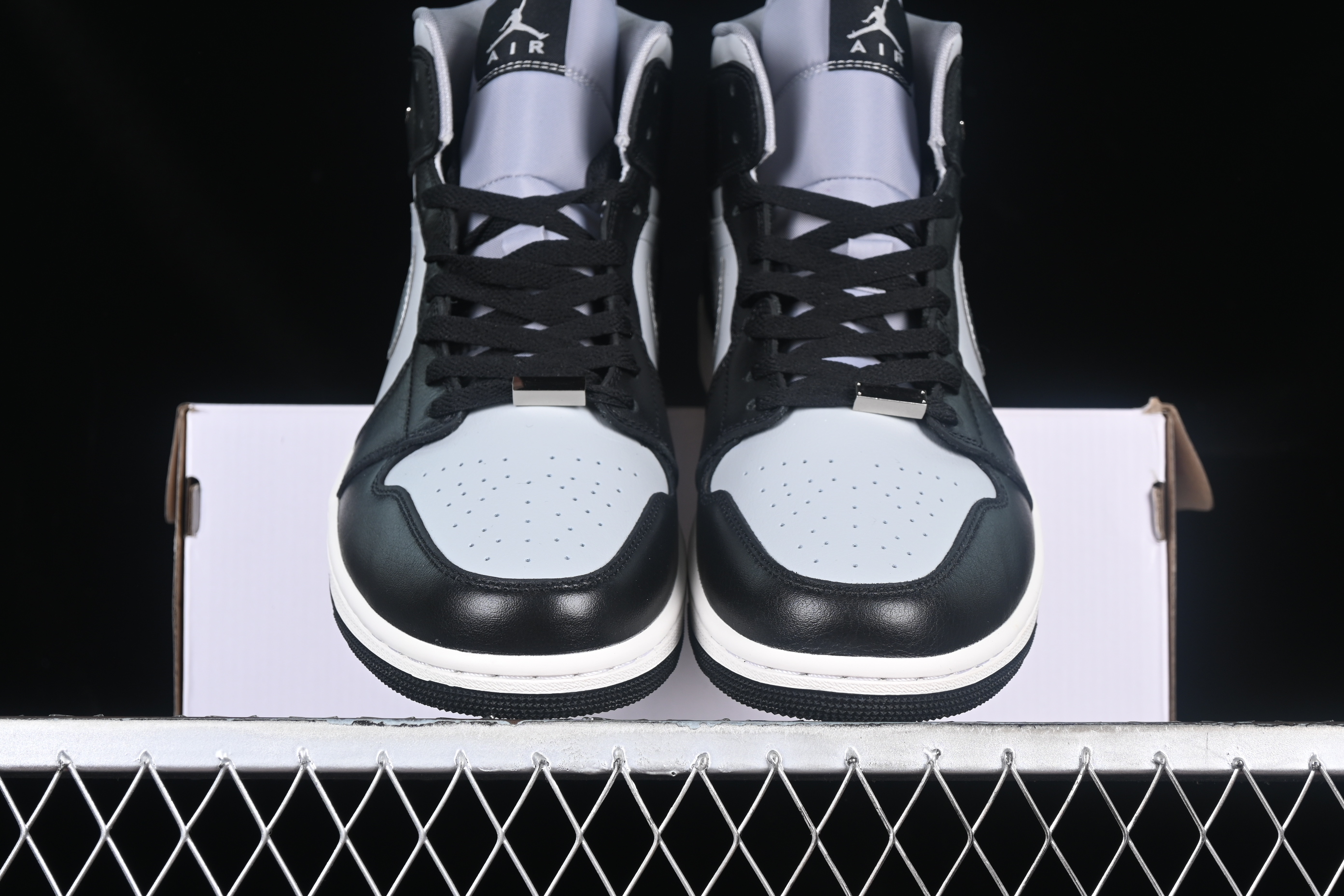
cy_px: 448
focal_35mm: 75
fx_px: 2800
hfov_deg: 27.0
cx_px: 672
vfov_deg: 18.2
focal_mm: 50
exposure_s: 1/60
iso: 160
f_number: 6.3
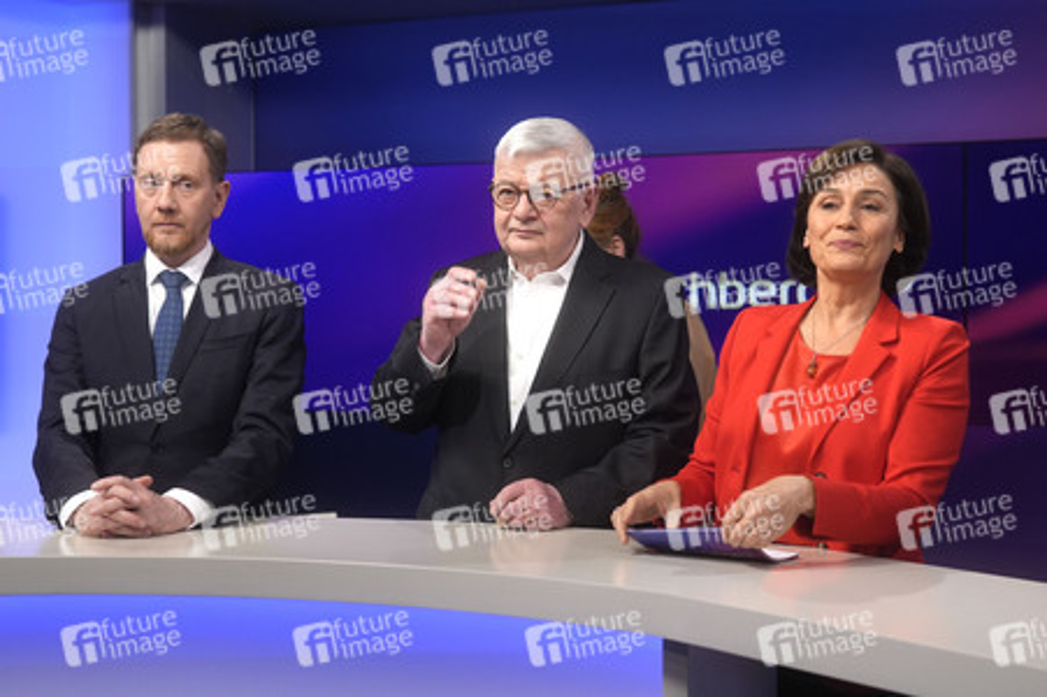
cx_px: 524
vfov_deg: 29.8
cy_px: 348
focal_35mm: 45
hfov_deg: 43.6
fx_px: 1308
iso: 640
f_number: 2.2
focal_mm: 30
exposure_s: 1/250
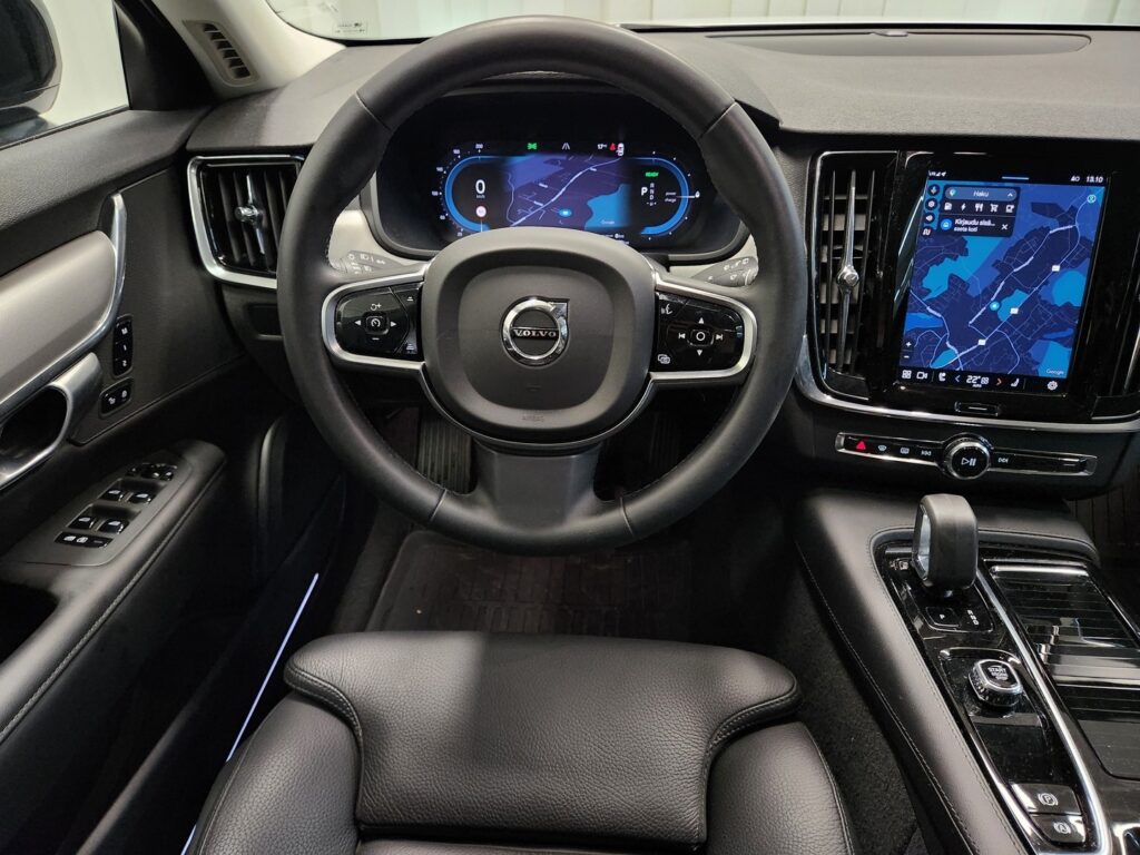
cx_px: 570
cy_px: 428
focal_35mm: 23
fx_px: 757
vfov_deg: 58.9
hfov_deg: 73.9
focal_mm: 5.4
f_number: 1.8
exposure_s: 1/100
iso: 800
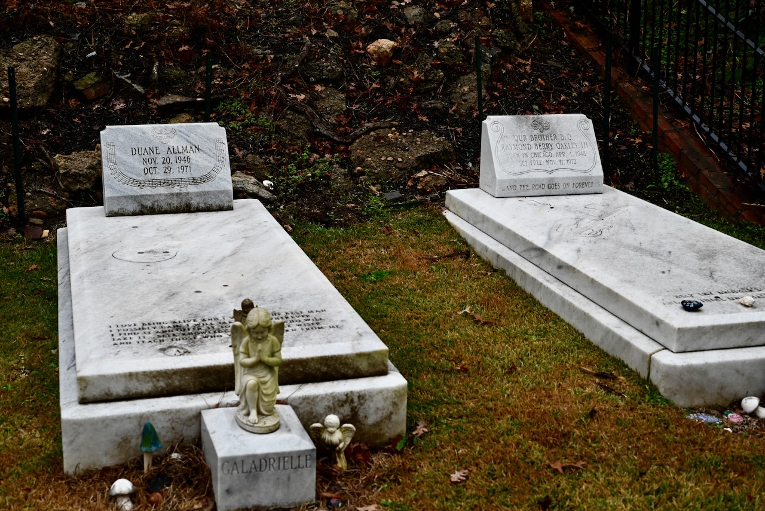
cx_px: 382
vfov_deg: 27.0
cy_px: 256
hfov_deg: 39.6
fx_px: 1063
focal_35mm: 50
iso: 200
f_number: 5.6
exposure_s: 1/250
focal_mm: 50
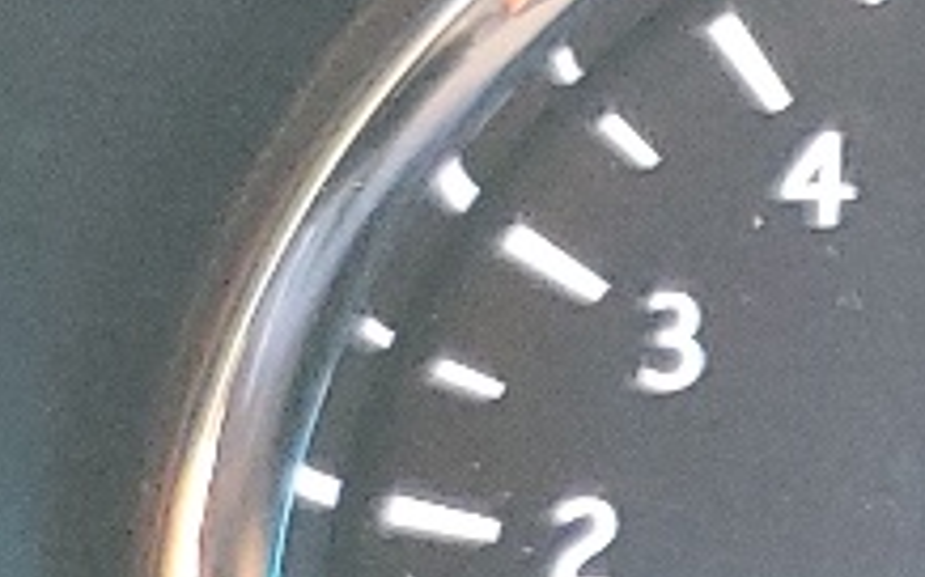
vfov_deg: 6.5
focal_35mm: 202
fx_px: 5090
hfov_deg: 8.2
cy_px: 38
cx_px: 3119
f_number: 1.5
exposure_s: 1/60.2
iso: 177
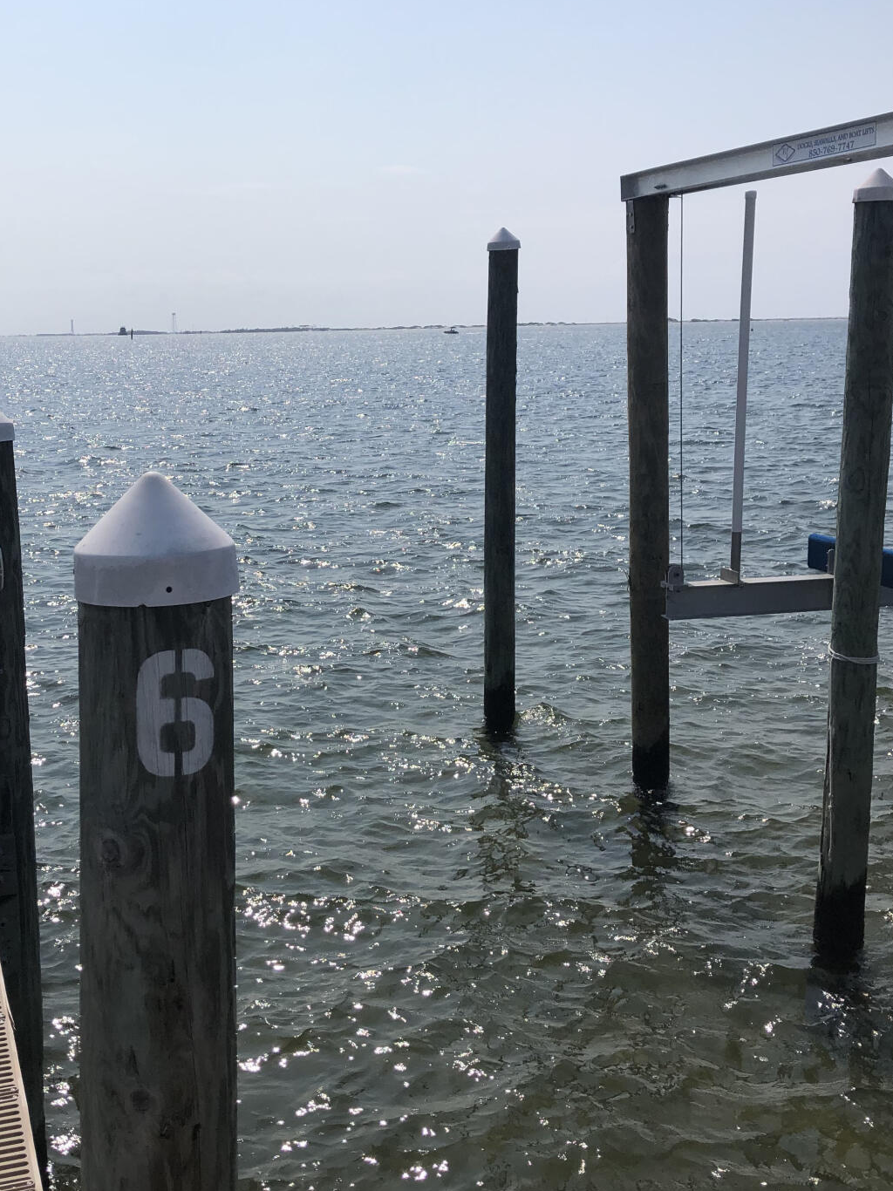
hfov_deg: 34.8
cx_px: 290
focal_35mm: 41
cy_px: 489
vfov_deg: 45.6
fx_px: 1411
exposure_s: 1/6897
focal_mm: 3.99
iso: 20
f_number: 1.8
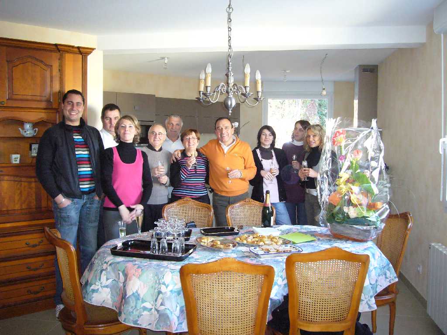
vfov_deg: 44.2
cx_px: 224
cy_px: 168
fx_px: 413
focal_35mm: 32
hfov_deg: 56.8
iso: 250
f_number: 2.9
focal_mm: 5.2
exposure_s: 1/30
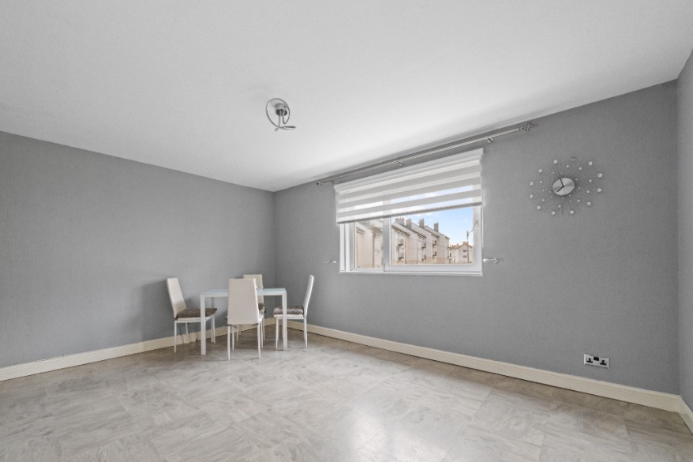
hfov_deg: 104.0
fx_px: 269
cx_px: 317
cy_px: 254
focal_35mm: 14
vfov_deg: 80.9
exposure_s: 5
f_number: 22
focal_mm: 12
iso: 800
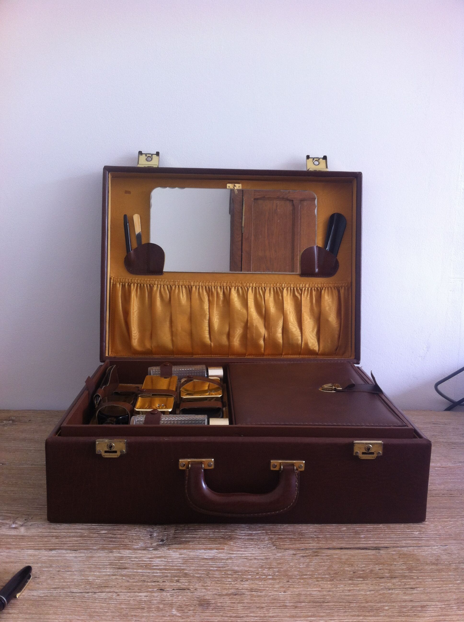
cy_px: 311
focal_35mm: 35
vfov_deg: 52.7
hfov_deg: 40.6
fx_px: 627
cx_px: 232
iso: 80
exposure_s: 1/20
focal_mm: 3.85
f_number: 2.8
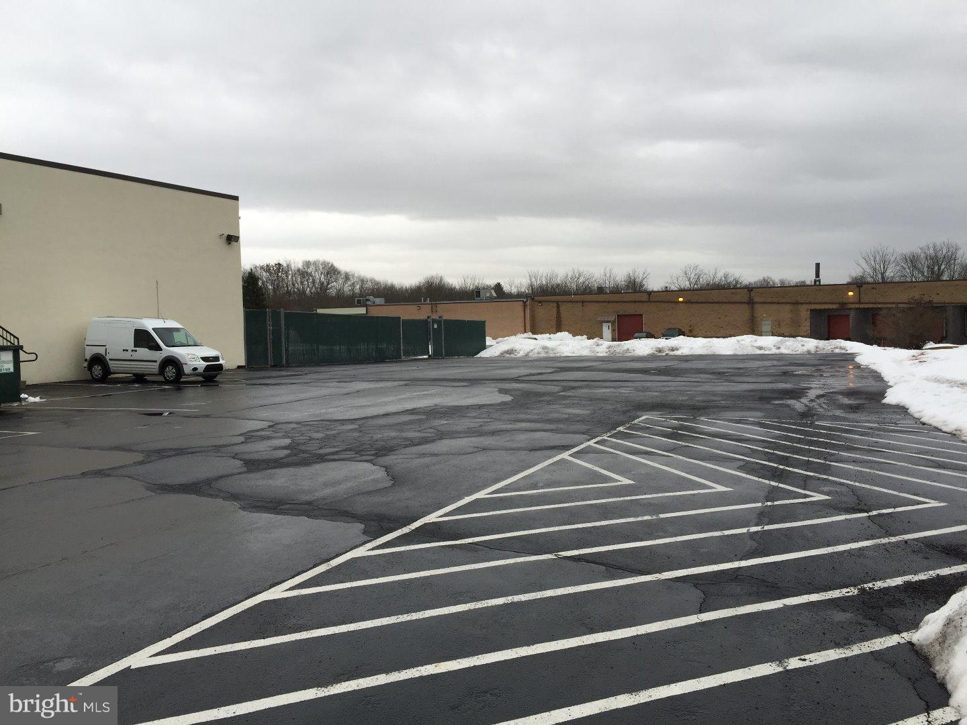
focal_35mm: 29
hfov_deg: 61.7
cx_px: 484
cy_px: 362
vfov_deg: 48.2
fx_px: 810
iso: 32
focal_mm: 4.15
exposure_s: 1/246
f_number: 2.2
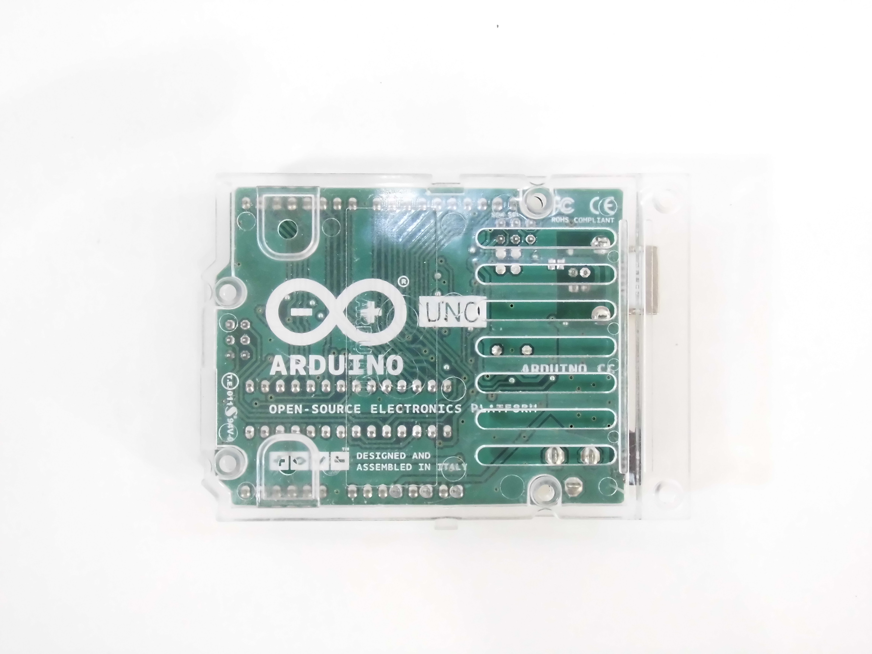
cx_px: 436
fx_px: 1134
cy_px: 327
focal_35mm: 45
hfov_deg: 42.1
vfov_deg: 32.2
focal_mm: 8.03
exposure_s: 1/125
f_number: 3.8
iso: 500
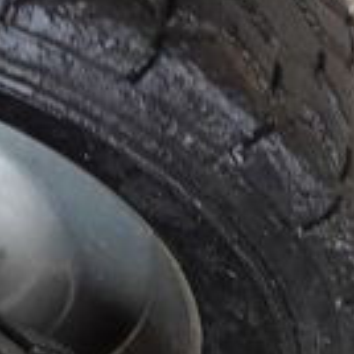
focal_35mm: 110
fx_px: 1273
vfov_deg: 15.7
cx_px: -137
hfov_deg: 15.0
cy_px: 301
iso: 40
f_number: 1.8
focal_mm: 3.98
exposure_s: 1/50
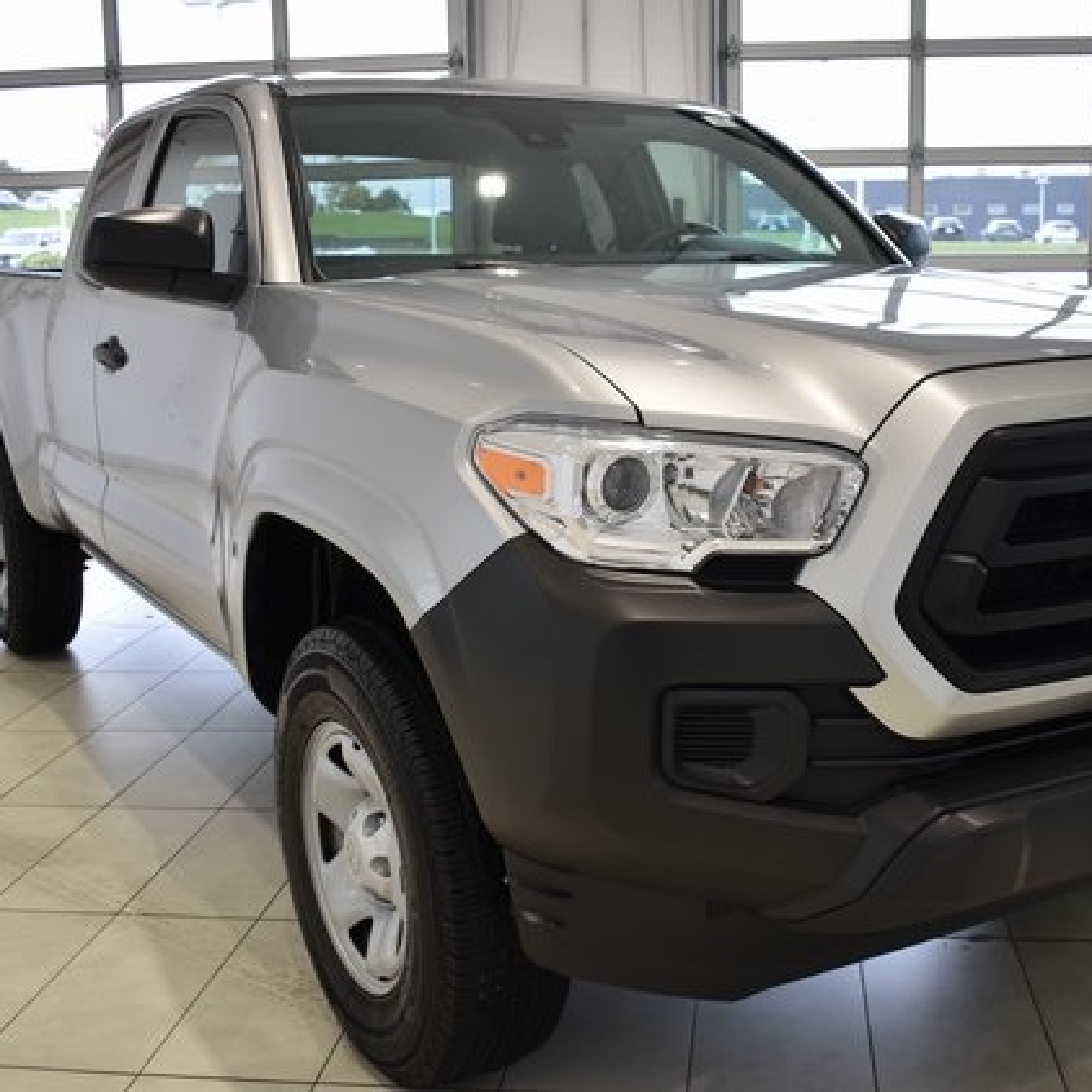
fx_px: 1451
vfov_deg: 41.3
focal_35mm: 41
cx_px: 642
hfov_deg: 41.1
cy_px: 542
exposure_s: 1/40
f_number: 3.8
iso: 100
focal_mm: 21
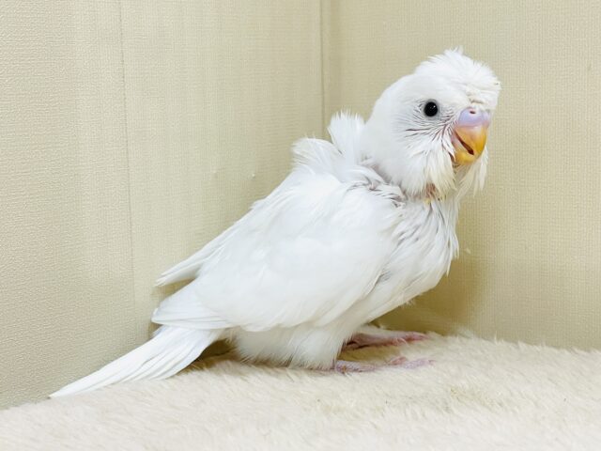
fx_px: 903
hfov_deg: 36.8
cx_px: 300
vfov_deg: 28.0
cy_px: 226
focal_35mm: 52
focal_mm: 6
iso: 125
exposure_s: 1/99
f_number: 2
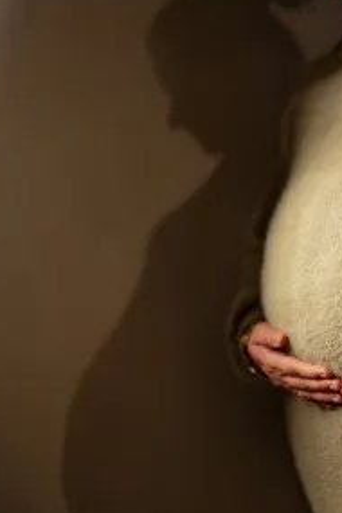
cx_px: 238
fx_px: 841
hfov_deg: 22.9
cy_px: 265
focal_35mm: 59
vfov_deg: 33.9
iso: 400
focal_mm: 35
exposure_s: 1/160
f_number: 1.4
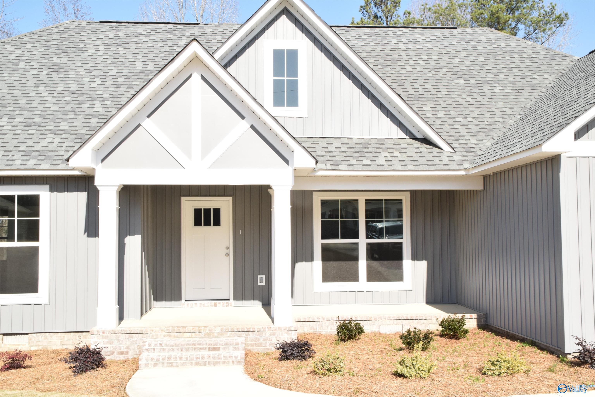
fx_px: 694
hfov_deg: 46.4
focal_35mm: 42
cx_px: 298
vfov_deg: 31.9
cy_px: 198
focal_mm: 28
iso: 800
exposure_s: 1/200
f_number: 25
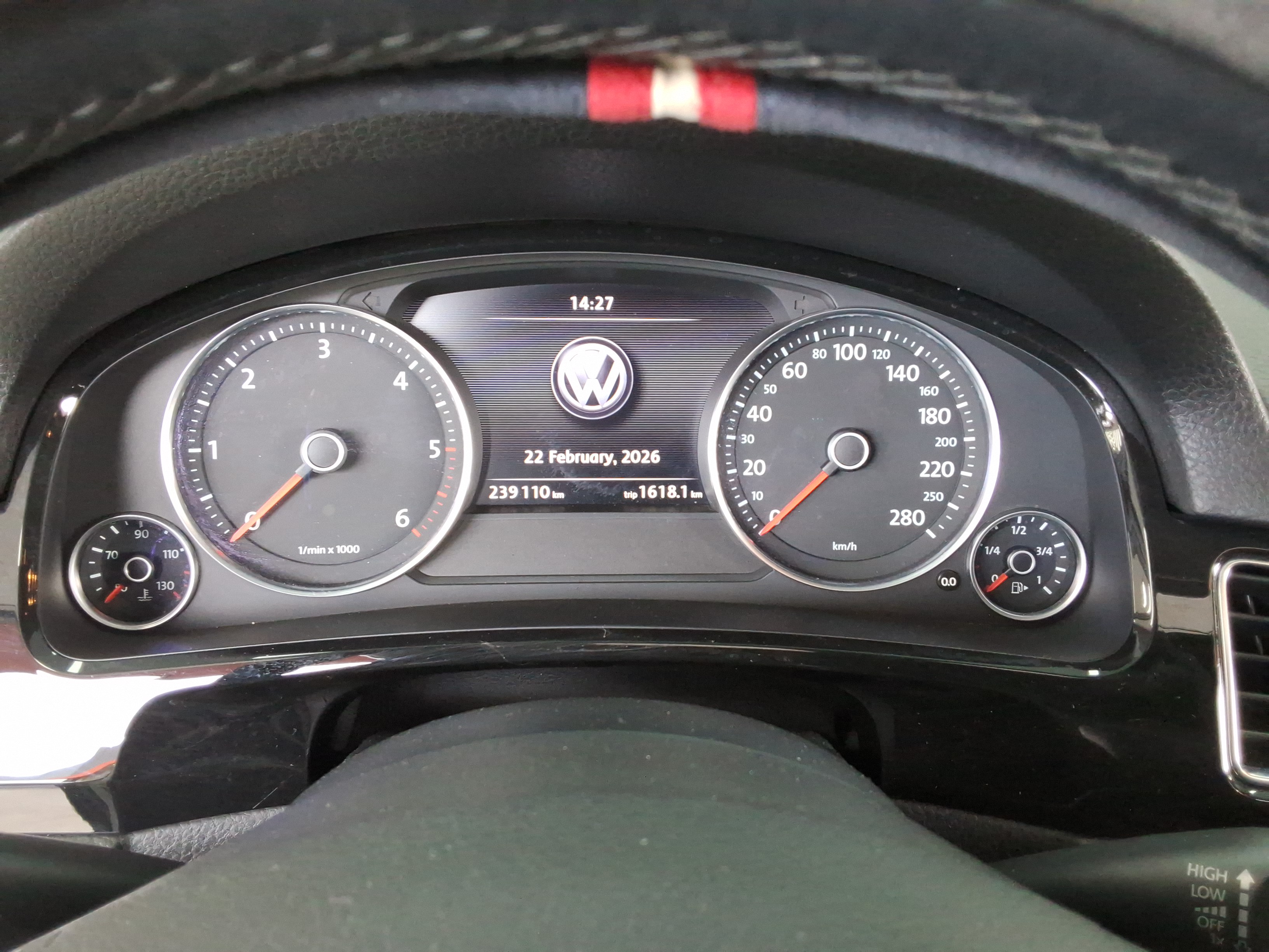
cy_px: 476
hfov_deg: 63.4
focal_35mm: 28
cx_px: 634
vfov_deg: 49.7
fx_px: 1026
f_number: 1.9
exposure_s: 1/40
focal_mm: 2.91
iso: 173
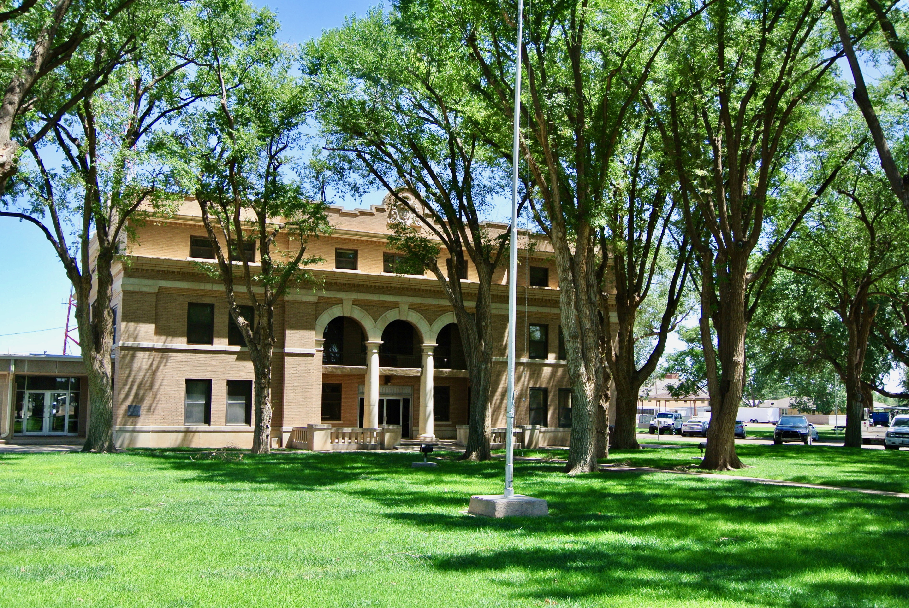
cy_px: 304
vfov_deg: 37.0
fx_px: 910
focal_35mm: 36
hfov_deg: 53.1
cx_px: 454
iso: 100
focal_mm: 13.6
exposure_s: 1/250
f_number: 4.5
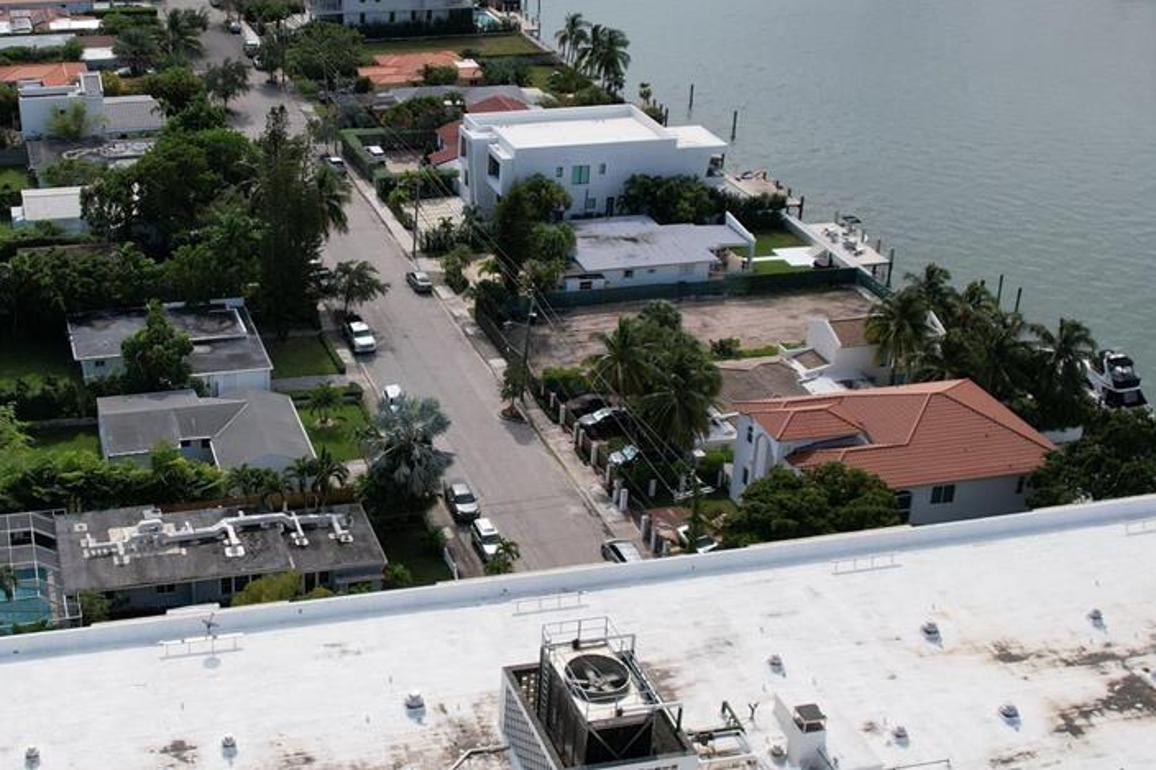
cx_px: 355
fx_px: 1605
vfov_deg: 26.9
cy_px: 294
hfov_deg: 39.0
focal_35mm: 50
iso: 120
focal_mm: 8.38
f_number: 2.8
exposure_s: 1/2500
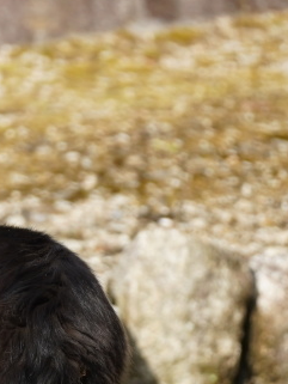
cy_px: 276
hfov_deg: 0.9
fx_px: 17427
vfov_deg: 1.3
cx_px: -49
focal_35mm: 1572
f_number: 6.3
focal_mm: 350
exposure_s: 1/500
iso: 500
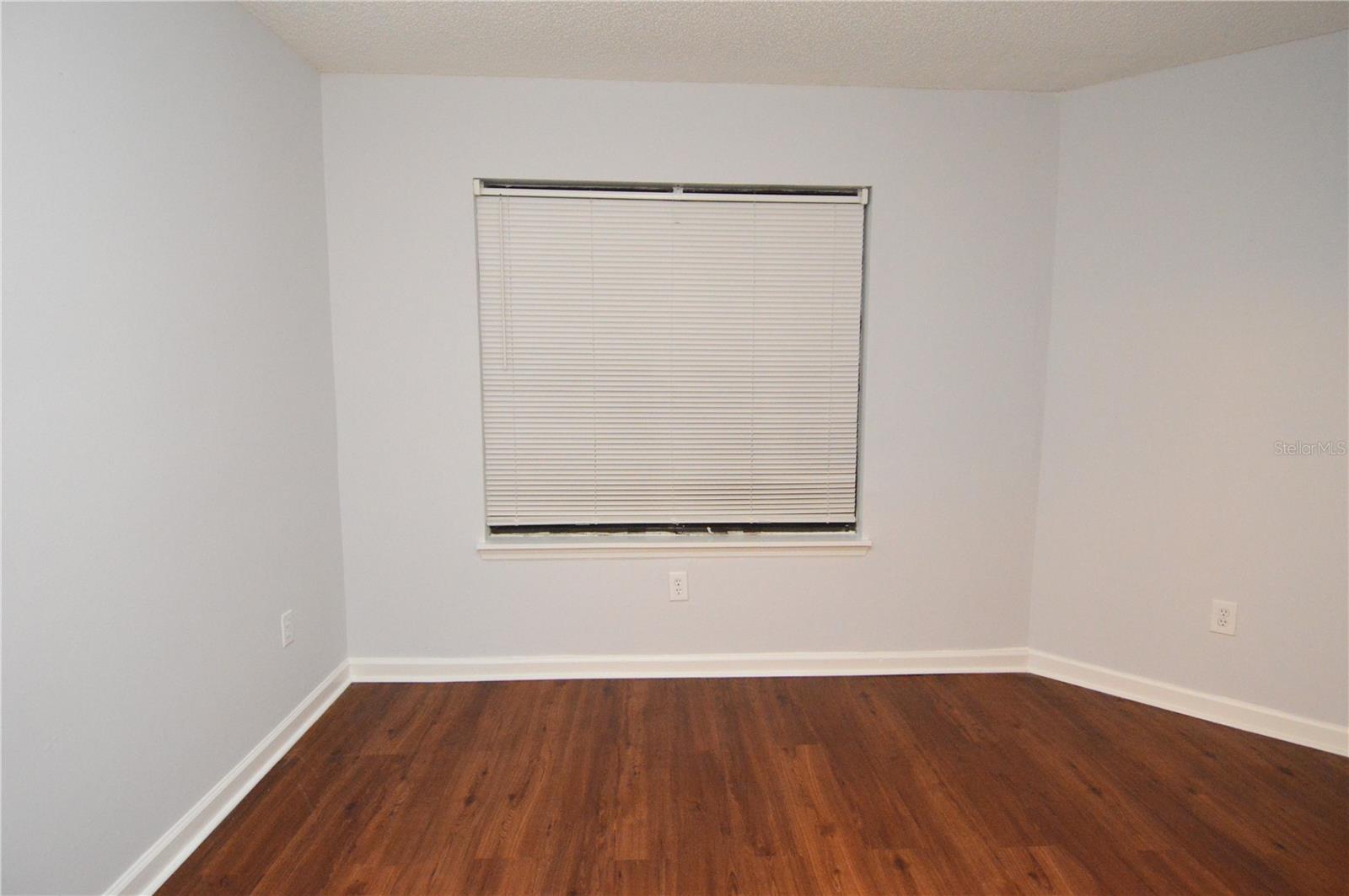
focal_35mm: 18
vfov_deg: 67.3
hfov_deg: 90.1
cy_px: 448
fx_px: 674
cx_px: 674
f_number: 4
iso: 3200
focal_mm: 12
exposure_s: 1/60
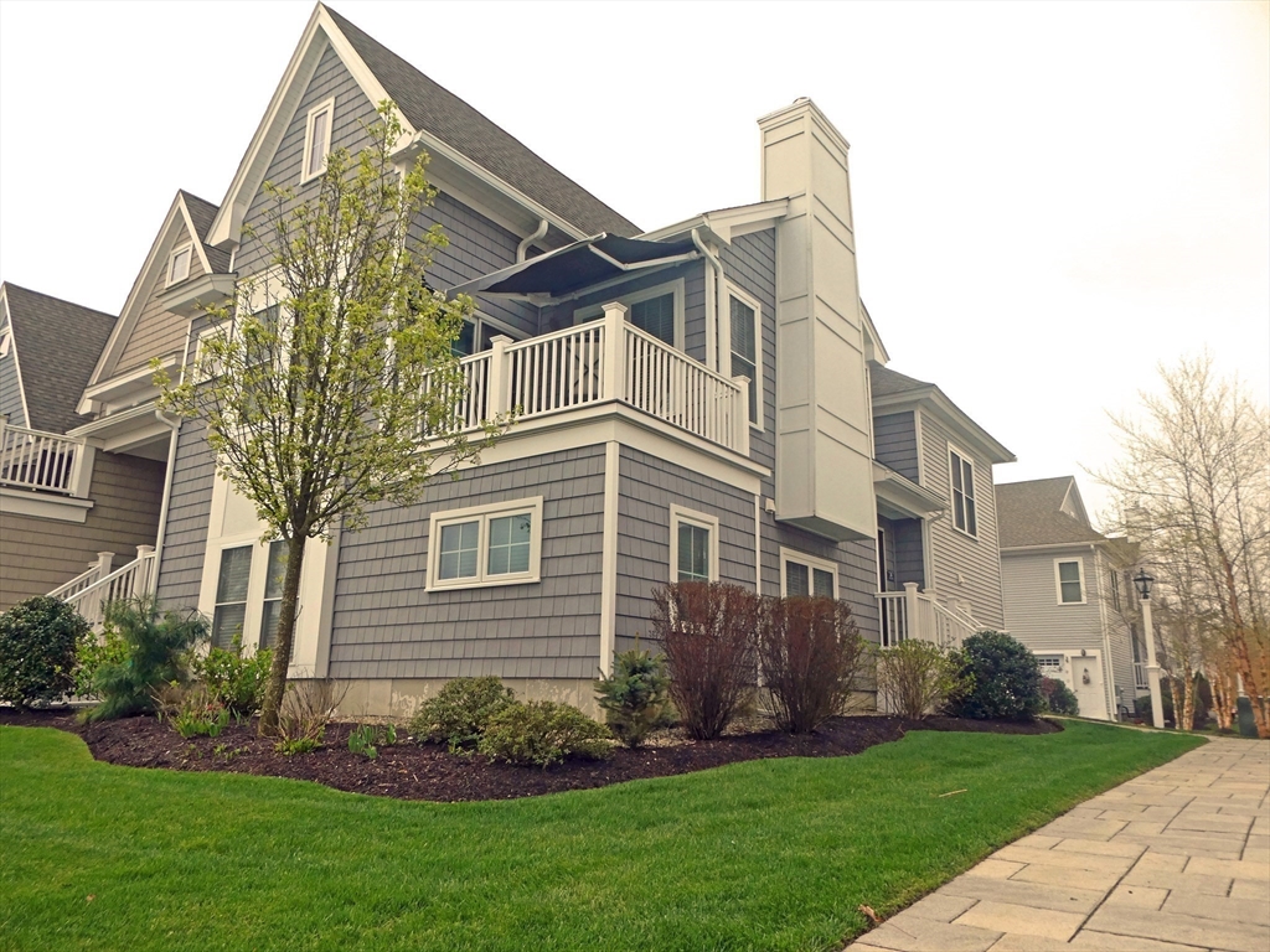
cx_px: 635
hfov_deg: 71.6
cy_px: 476
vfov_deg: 56.8
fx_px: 881
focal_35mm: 24
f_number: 3.5
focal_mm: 4.3
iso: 80
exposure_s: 1/800
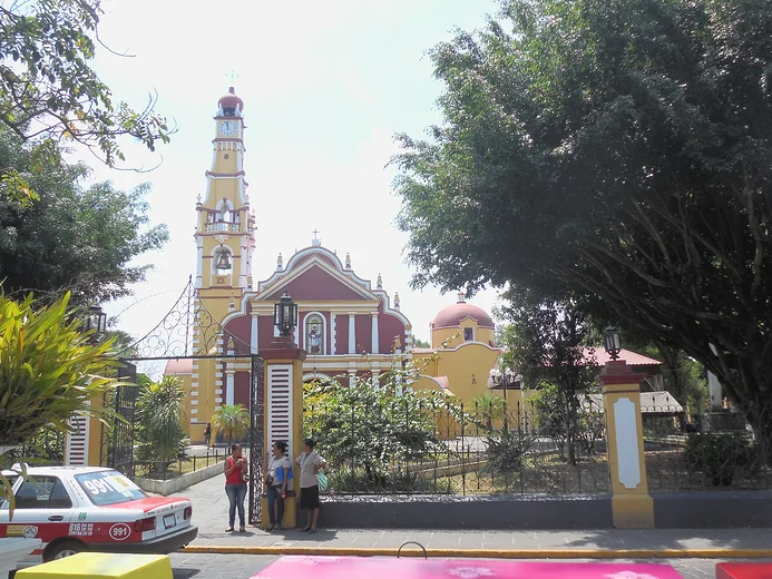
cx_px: 401
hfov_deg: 59.9
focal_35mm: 30
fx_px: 669
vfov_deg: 46.8
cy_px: 282
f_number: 3.5
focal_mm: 4.6
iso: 125
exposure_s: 1/800
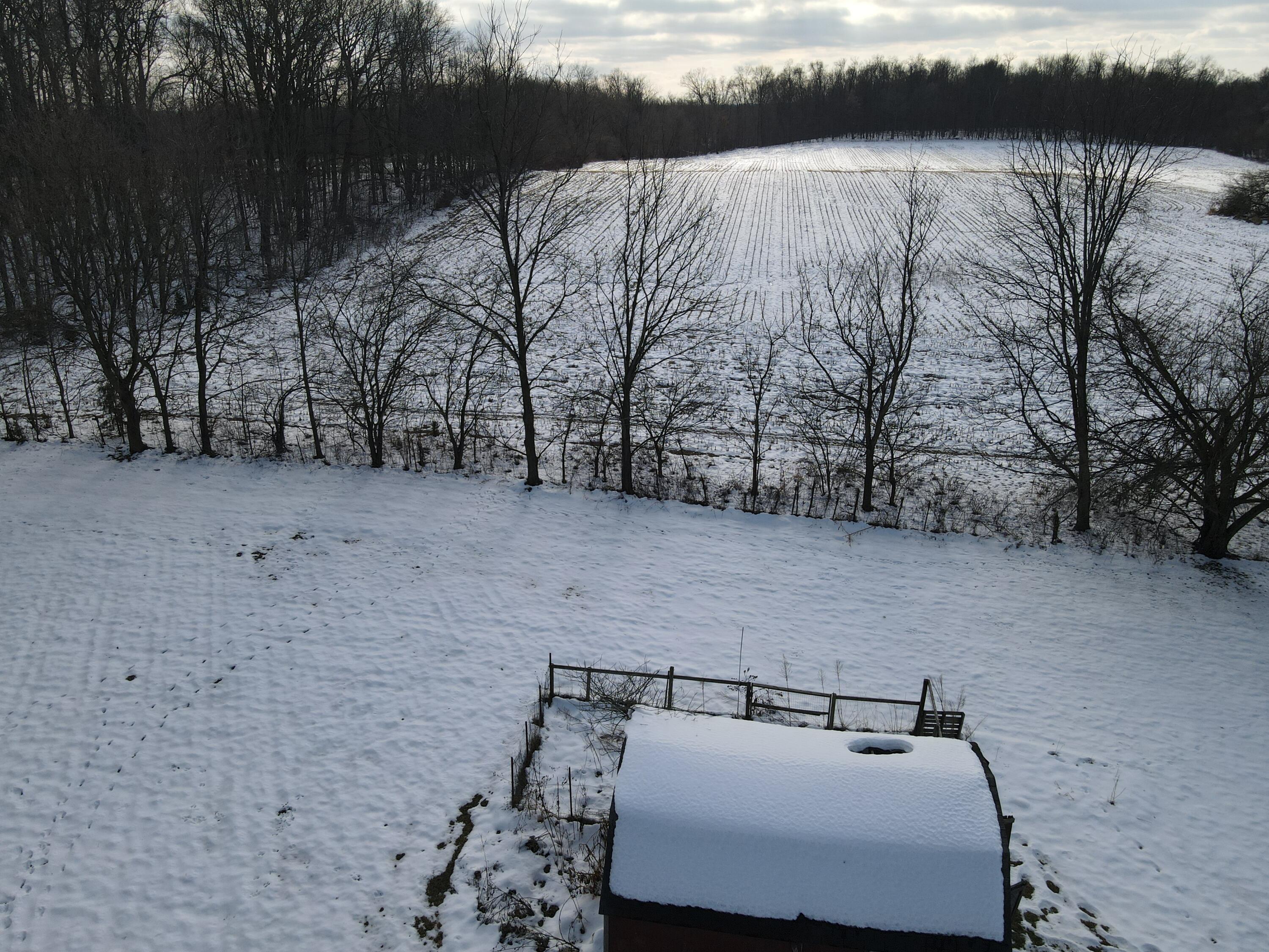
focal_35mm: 24
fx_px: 880
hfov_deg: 71.6
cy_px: 476
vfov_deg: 56.8
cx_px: 634
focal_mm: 4.5
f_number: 2.8
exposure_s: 1/1250
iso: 100
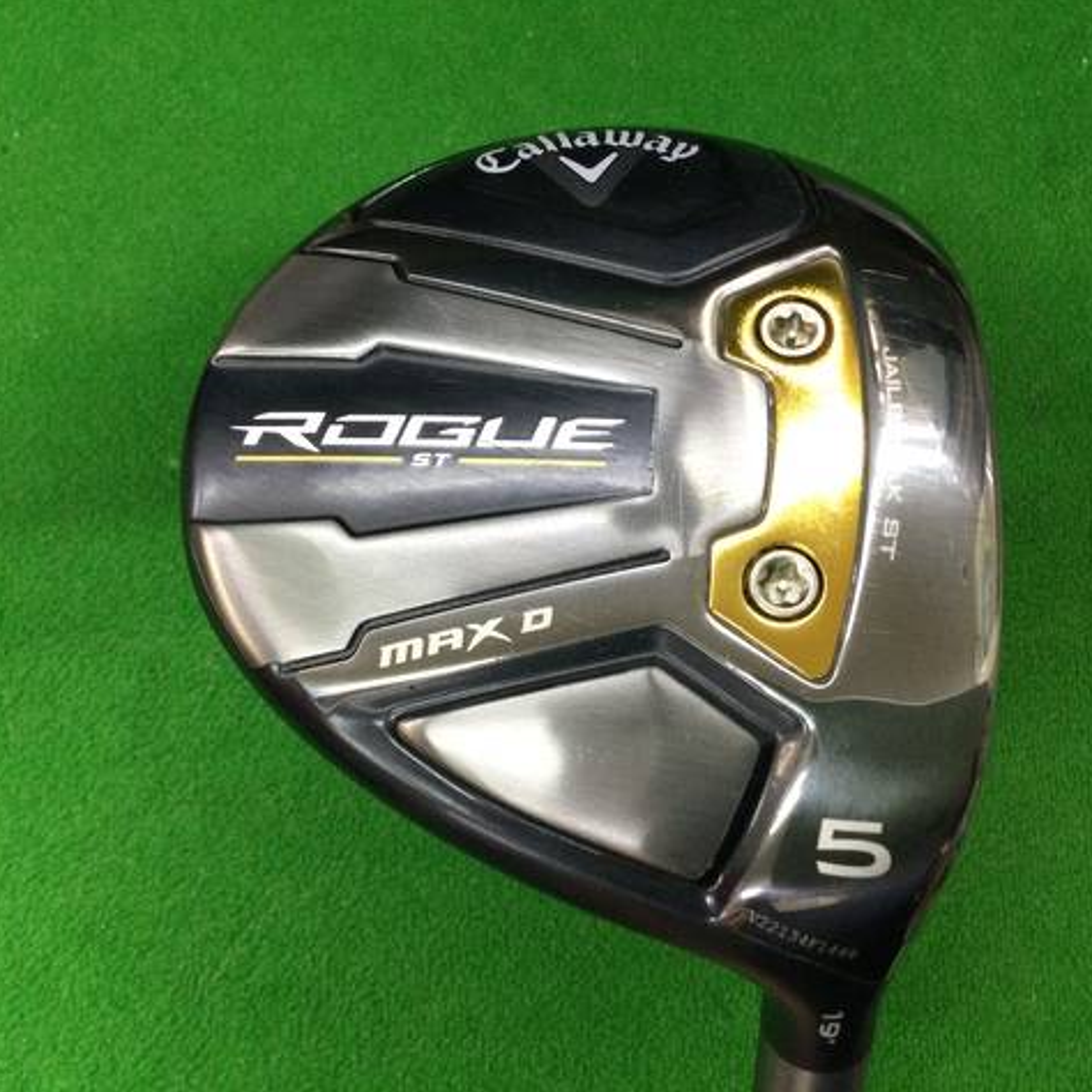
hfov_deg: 44.9
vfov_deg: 44.9
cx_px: 576
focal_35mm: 37
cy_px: 541
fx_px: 1321
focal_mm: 3.3
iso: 100
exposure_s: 1/30
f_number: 2.4
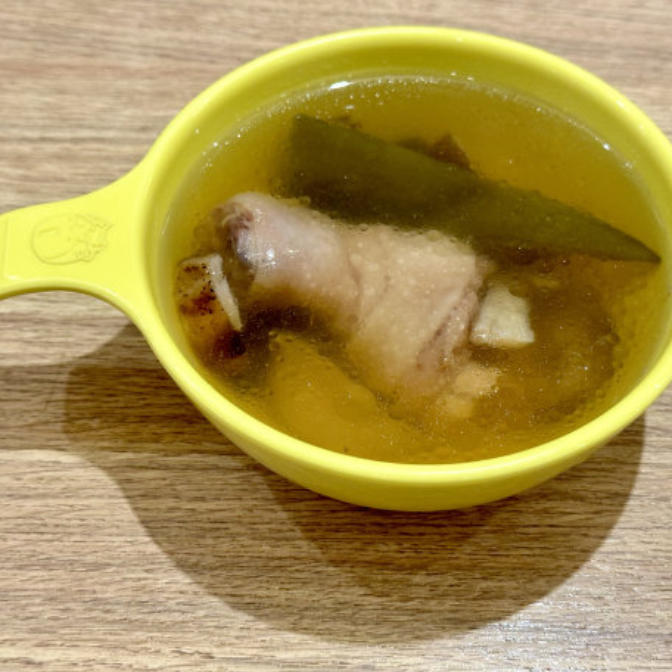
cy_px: 337
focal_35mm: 57
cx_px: 368
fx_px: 1252
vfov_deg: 30.0
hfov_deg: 30.0
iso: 250
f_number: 1.78
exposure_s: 1/60
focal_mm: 6.86
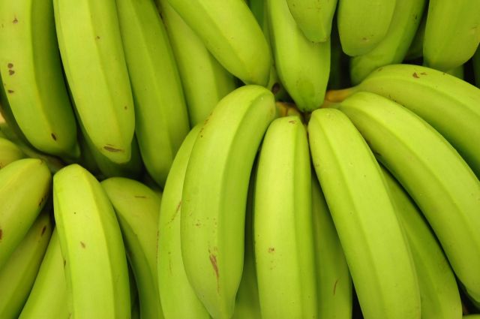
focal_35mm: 52
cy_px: 160
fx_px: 699
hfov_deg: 37.9
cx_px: 240
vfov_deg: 25.7
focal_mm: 35
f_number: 5
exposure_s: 1/15
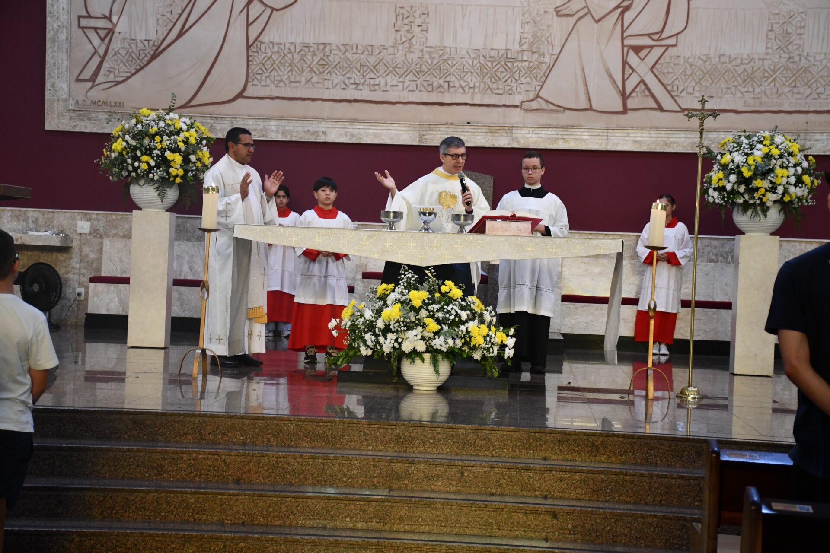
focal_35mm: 72
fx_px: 1660
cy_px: 276
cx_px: 415
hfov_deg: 28.1
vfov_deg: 18.9
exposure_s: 1/125
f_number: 4.5
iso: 1600
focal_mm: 48
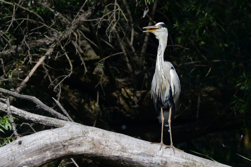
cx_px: 126
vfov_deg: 2.3
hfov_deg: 3.4
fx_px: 4181
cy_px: 84
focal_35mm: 600
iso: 320
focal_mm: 600
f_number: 9
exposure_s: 1/1000
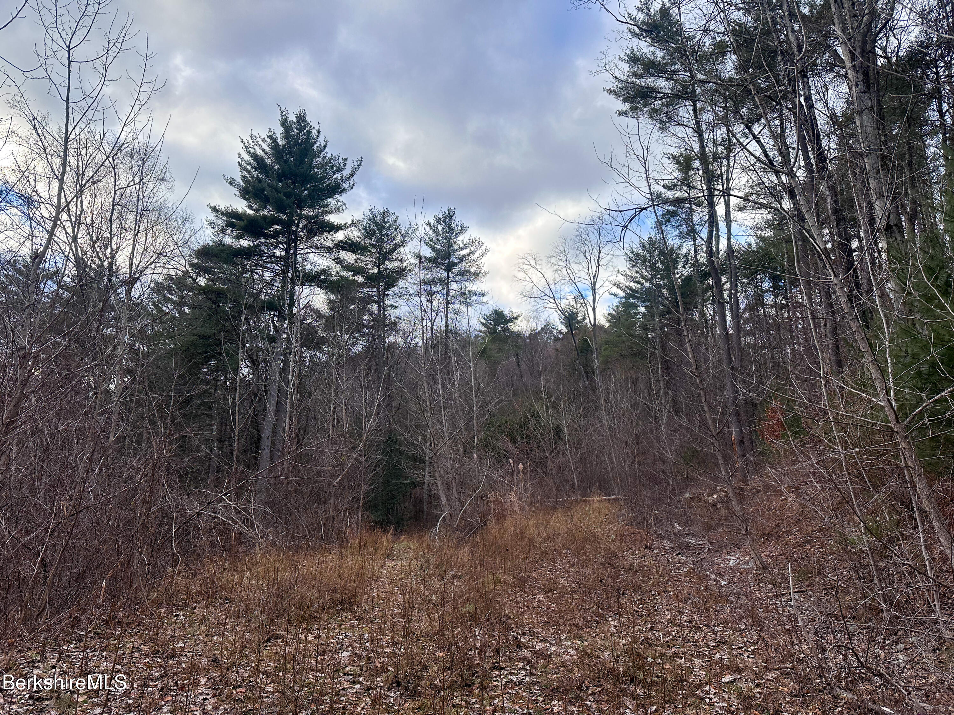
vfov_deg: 56.8
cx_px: 477
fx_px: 661
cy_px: 358
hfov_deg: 71.6
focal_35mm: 24
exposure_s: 1/1100
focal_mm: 6.86
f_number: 1.8
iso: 80
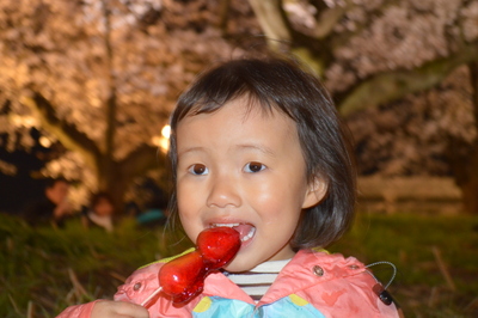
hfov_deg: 33.4
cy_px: 159
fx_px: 796
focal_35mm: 60
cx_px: 239
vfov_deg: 22.6
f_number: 5.3
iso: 800
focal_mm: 40
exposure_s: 1
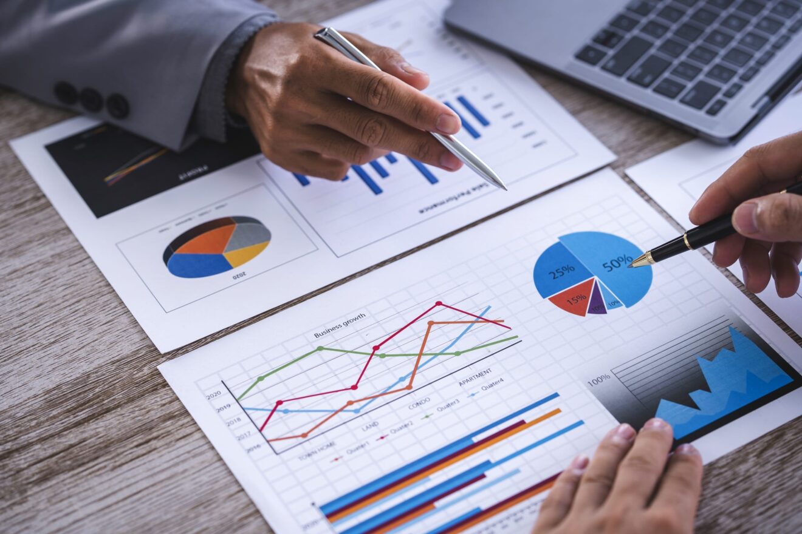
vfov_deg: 16.1
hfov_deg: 23.9
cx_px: 401
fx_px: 1893
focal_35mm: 85
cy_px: 267
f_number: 2.8
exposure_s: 1/160
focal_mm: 85
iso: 100
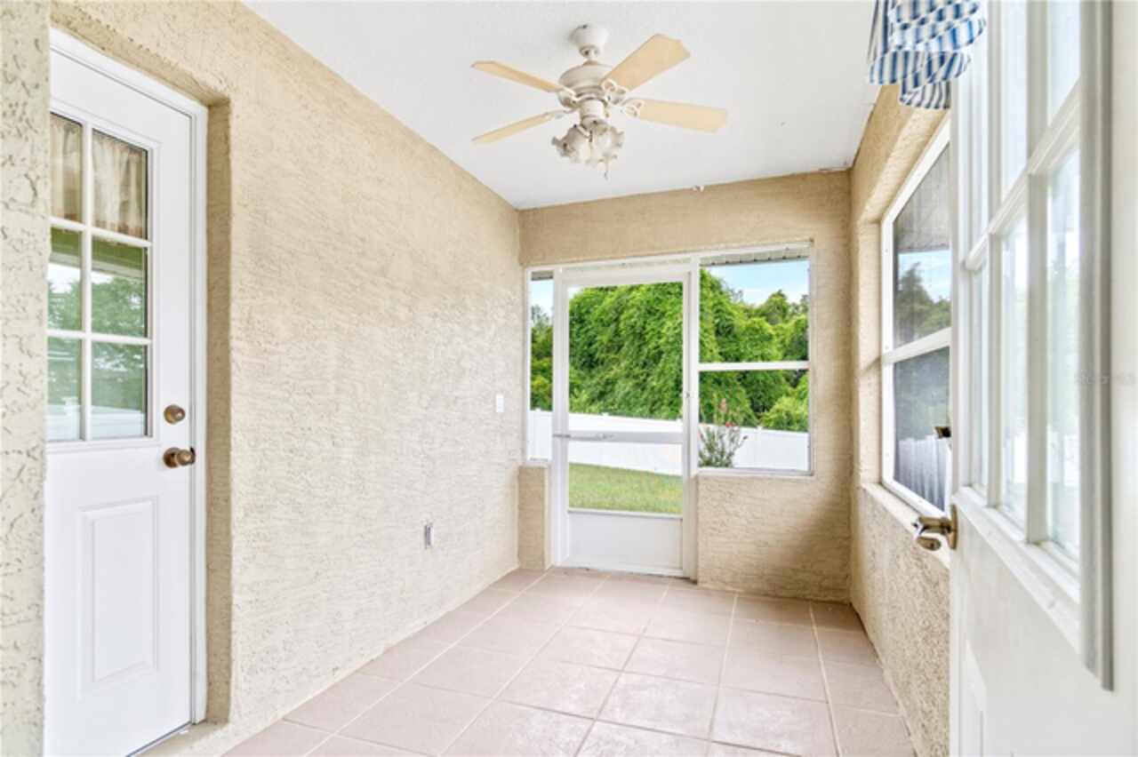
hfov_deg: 90.0
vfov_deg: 67.3
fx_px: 569
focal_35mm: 18
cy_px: 378
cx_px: 569
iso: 100
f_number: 8
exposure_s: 1/15
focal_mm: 12
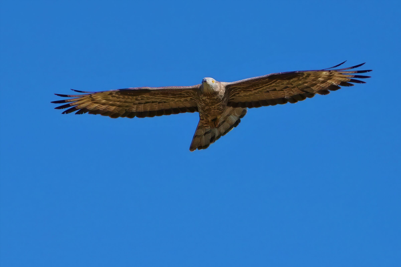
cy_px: 134
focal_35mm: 588
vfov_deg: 2.3
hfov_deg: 3.5
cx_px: 200
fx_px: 6549
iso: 2000
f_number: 8
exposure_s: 1/4000
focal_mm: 588
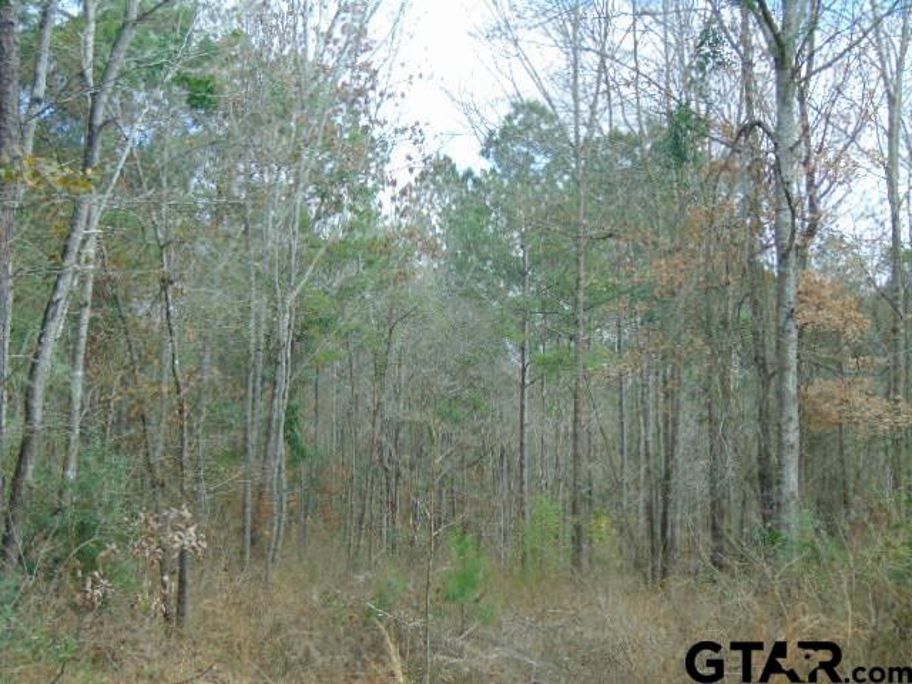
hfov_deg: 27.4
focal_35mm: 71
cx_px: 456
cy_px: 342
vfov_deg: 20.7
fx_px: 1871
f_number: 3.7
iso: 80
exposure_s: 1/160
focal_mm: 12.8
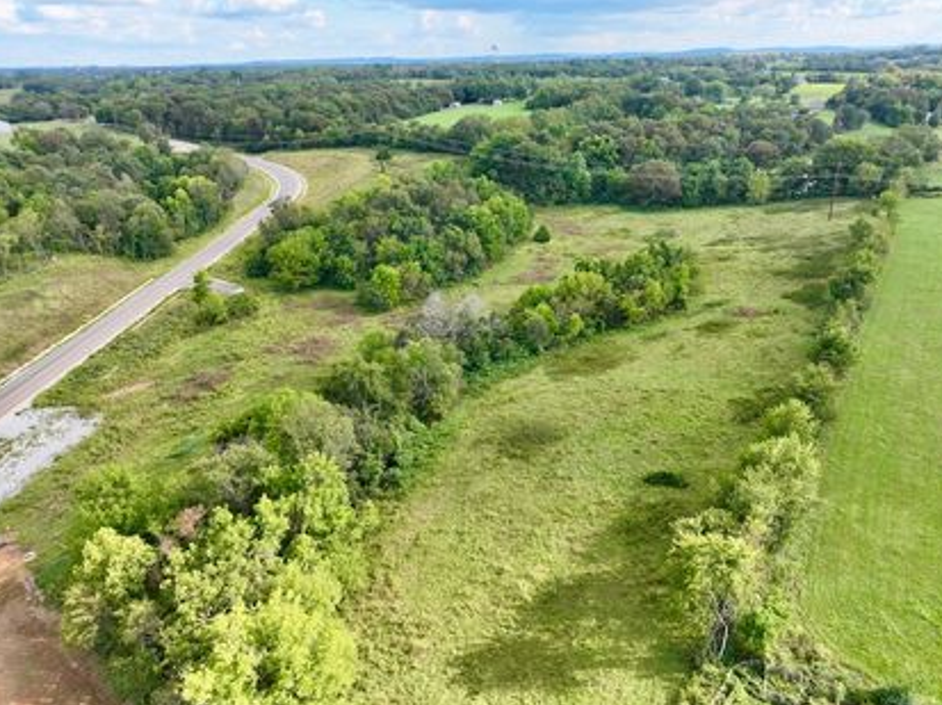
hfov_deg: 69.4
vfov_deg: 54.8
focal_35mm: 25
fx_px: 680
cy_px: 347
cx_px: 479
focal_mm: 12.29
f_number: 2.8
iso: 230
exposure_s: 1/240
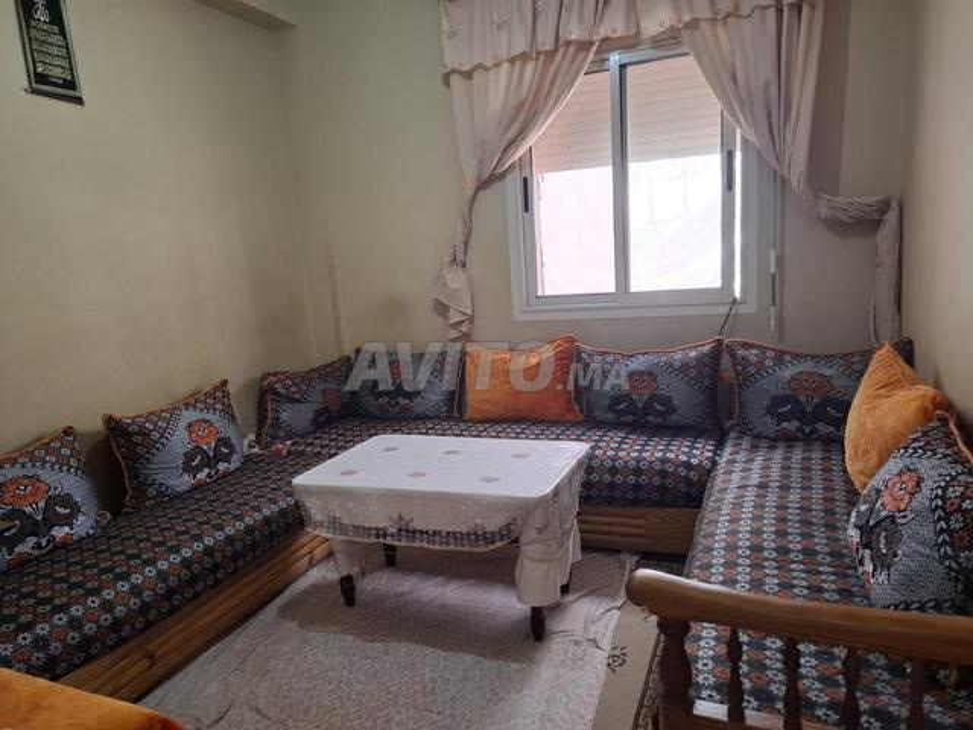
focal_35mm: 23
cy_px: 365
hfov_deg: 73.9
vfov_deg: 58.9
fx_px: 646
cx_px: 486
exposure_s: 1/60
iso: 160
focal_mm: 5.54
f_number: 1.8
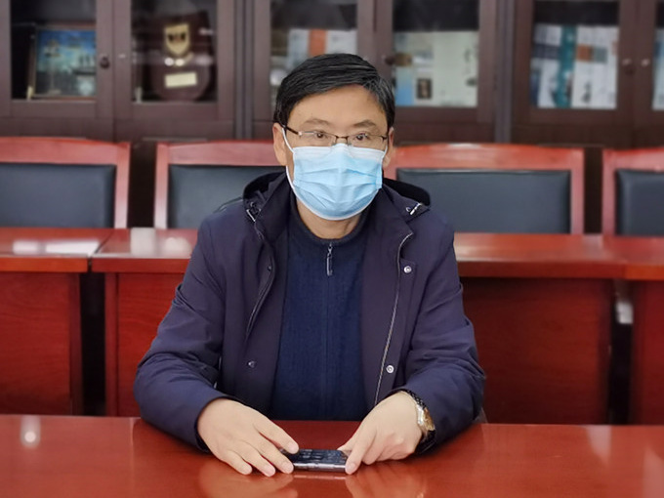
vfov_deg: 19.6
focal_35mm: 75
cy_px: 249
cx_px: 332
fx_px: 1439
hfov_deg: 26.0
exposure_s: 1/100
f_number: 1.6
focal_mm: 5.56
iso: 125
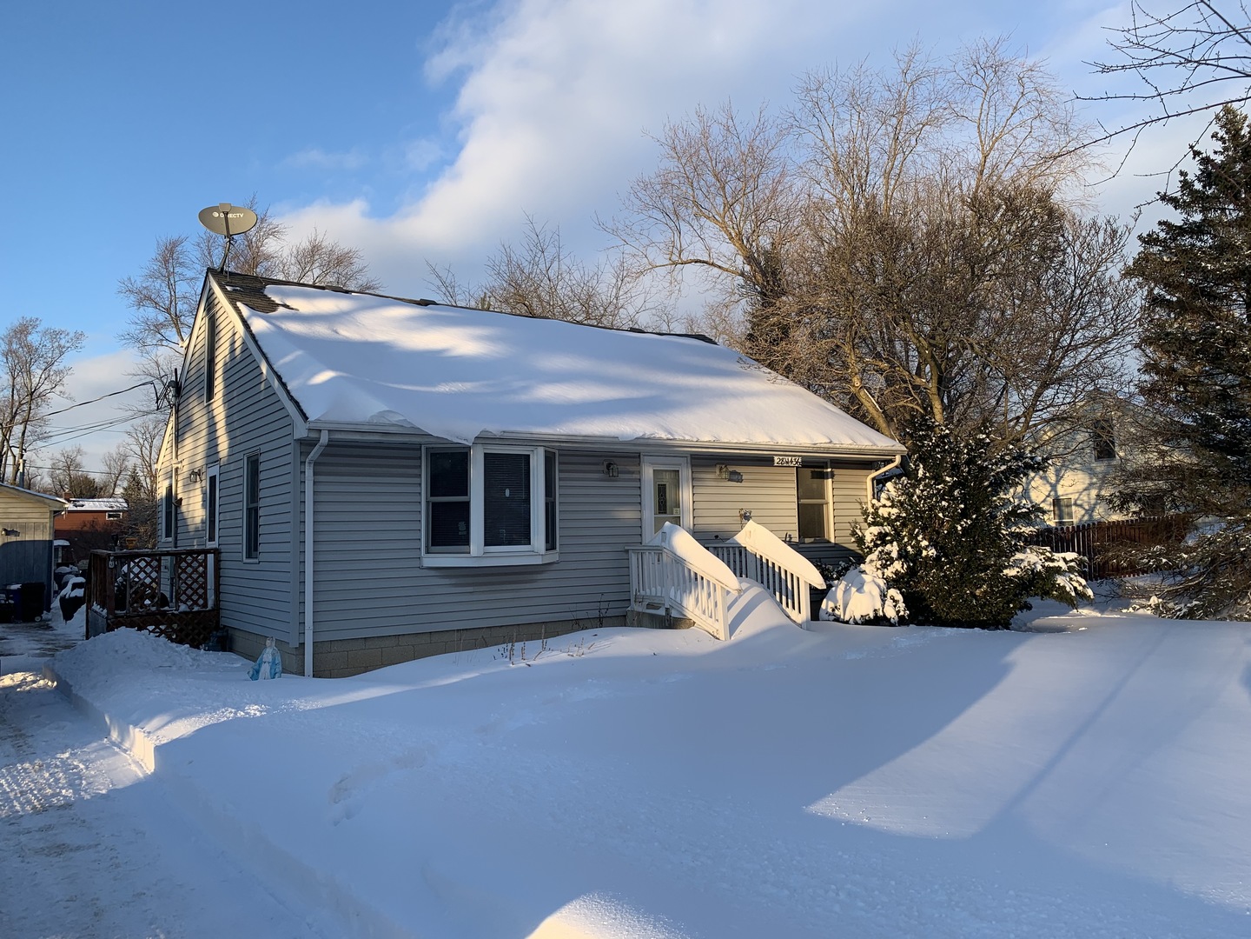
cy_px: 470
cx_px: 626
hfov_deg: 67.3
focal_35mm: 26
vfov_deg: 53.1
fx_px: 940
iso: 25
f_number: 1.8
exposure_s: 1/777
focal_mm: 4.25
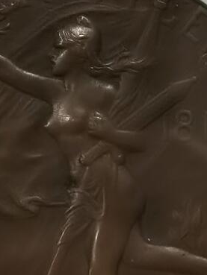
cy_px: 11
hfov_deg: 3.8
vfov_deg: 5.0
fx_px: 3148
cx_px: 72
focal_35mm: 395
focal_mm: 7.48
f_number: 16
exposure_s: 1/100
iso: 250
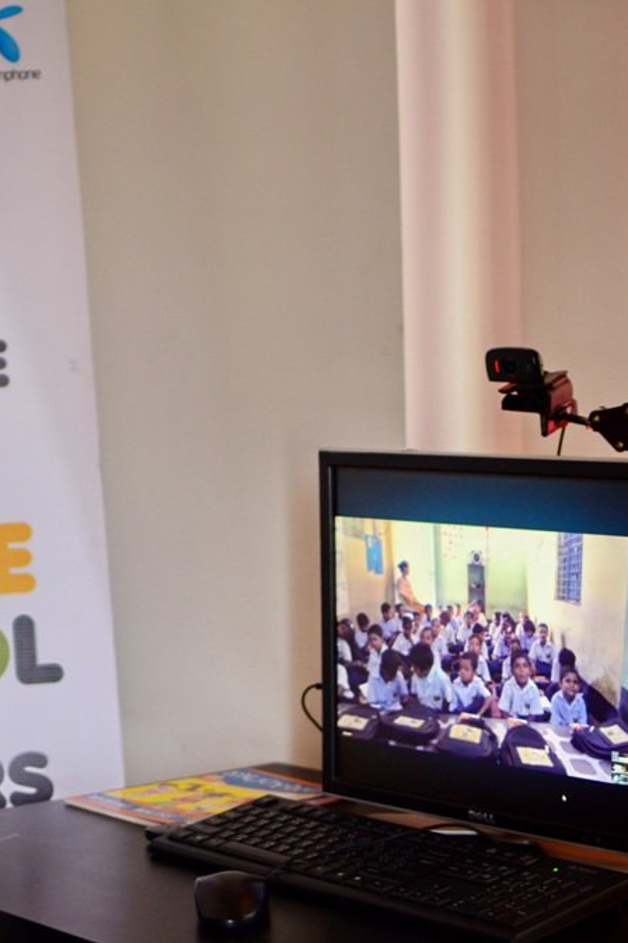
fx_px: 2089
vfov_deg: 25.4
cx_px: -31
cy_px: 469
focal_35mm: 80
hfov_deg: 16.7
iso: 800
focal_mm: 35
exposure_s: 1/200
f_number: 2
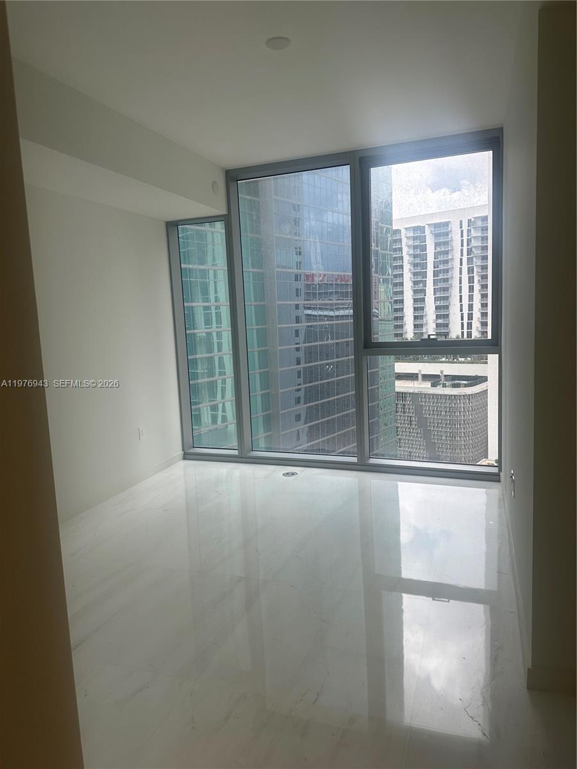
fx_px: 533
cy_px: 384
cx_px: 288
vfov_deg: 71.6
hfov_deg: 56.8
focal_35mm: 24
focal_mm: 6.86
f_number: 1.78
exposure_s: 1/654
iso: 80
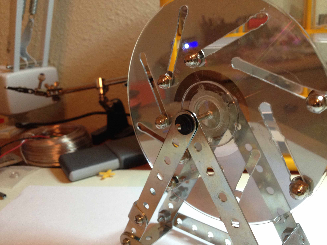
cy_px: 122
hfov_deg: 52.6
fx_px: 331
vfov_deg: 40.7
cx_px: 164
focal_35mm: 35
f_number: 2.4
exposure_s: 1/20
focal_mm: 4.28
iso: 125
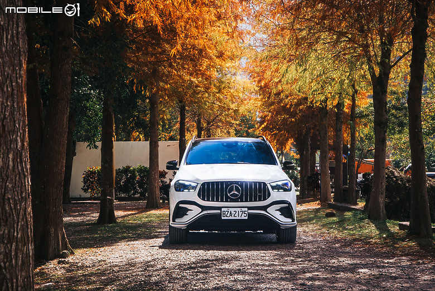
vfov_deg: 16.7
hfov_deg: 24.7
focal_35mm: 82
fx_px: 991
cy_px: 146
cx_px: 218
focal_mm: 82
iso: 400
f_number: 5.6
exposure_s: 1/100
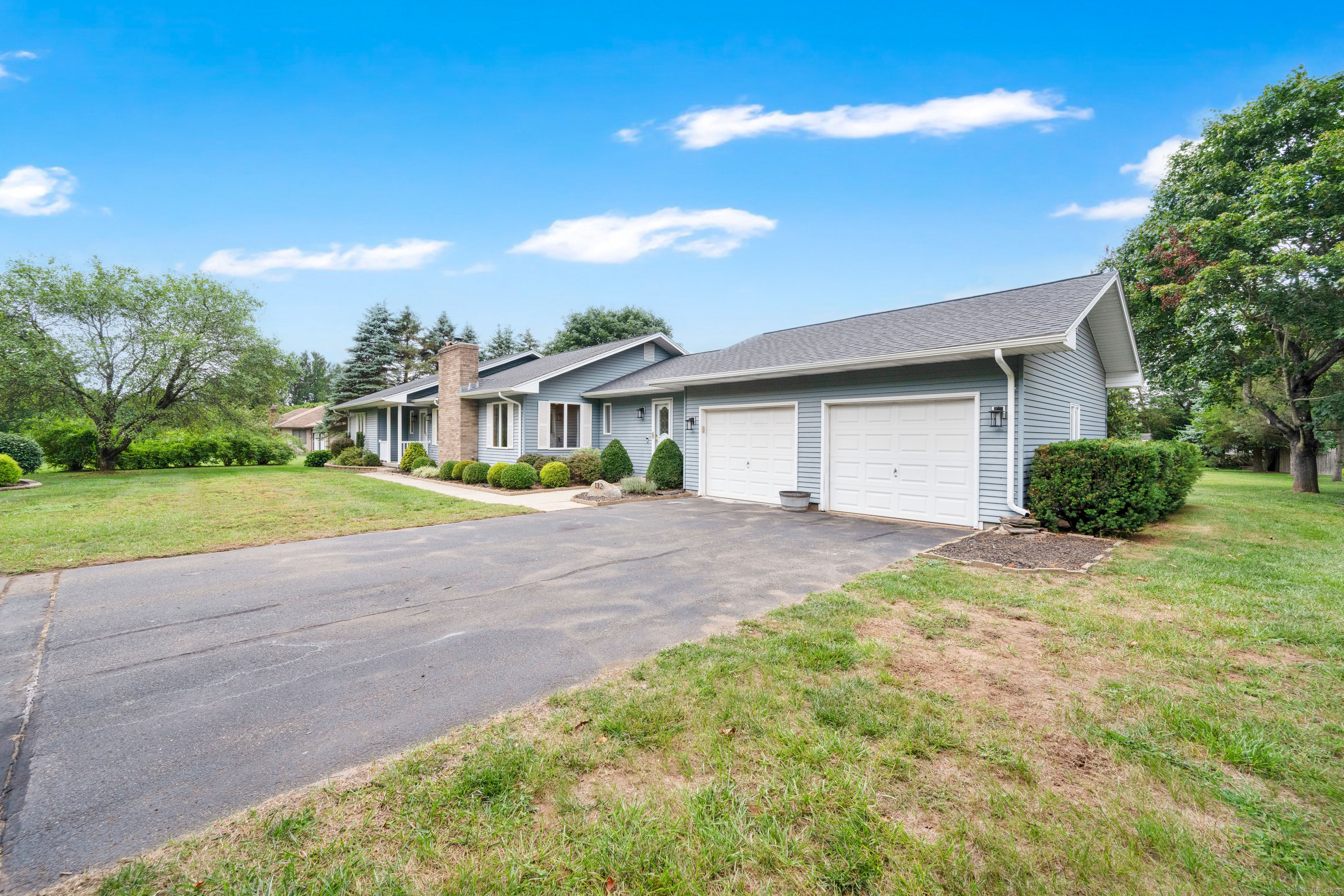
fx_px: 523
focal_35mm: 14
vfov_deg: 81.2
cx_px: 672
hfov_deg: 104.3
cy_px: 448
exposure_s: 1/500
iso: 640
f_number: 9
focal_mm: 14
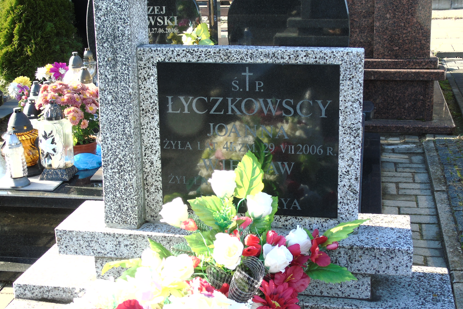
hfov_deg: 35.1
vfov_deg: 23.8
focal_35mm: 57
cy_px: 167
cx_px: 232
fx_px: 733
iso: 80
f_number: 4.3
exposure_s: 1/80
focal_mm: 9.6
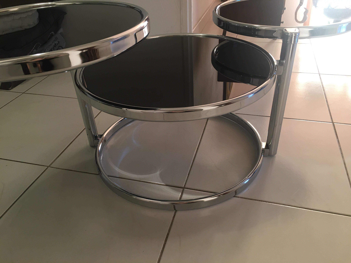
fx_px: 294
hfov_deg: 61.7
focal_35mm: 29
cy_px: 132
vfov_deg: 48.2
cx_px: 176
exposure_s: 1/33
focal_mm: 4.15
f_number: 2.2
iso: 125
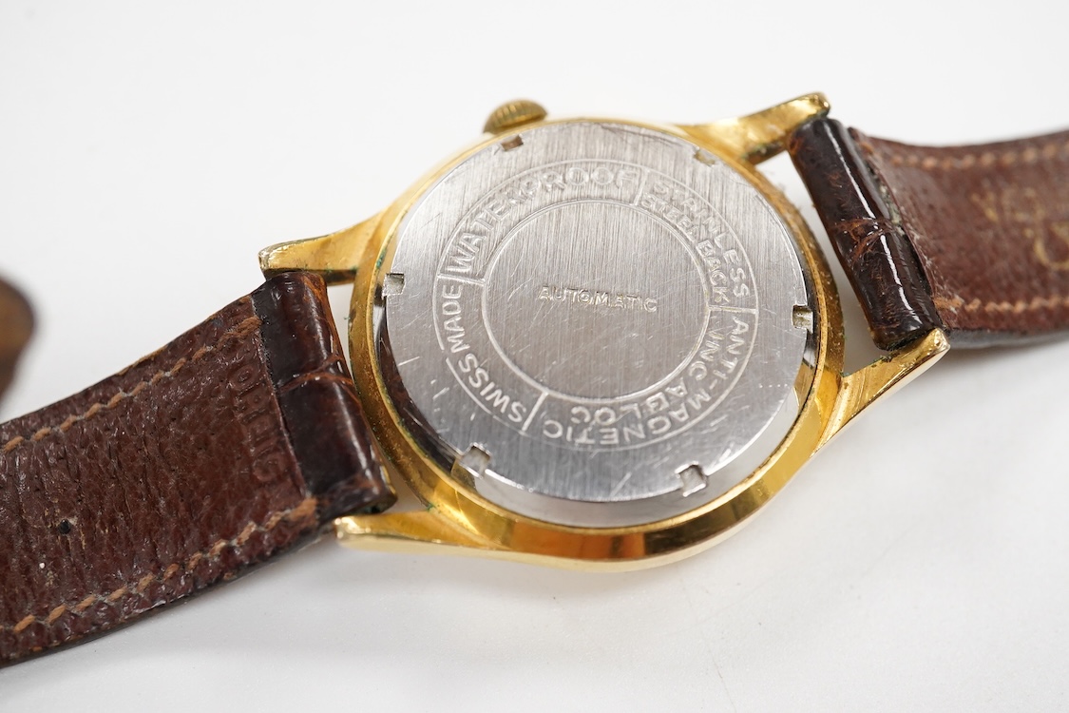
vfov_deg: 29.9
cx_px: 534
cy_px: 356
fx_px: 1336
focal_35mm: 45
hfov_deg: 43.6
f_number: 10
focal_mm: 30
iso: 2500
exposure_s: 1/200
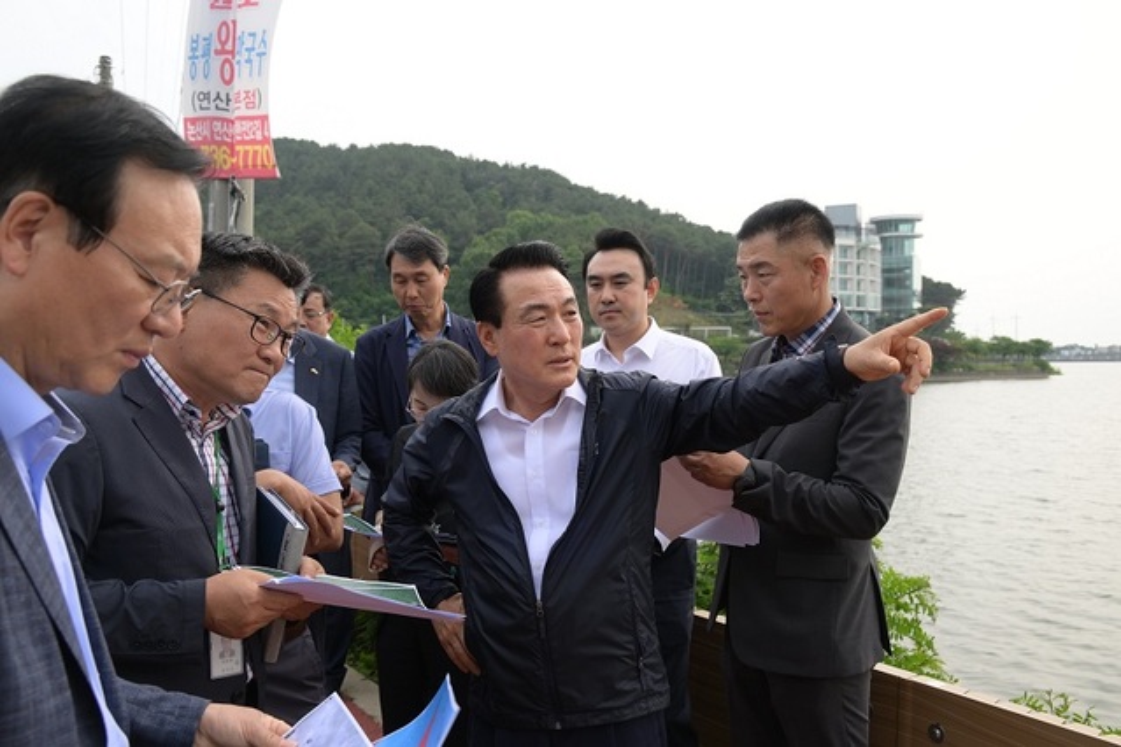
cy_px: 374
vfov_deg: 41.1
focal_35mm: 32
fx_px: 996
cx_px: 560
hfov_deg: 58.7
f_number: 6.3
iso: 160
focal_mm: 32
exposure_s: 1/200
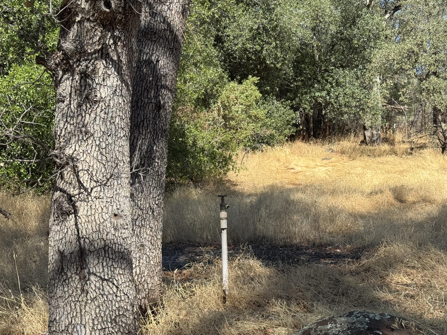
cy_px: 181
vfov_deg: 27.5
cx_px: 235
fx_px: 684
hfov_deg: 36.2
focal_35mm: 53
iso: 64
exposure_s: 1/2252
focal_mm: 6.76
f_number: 1.78
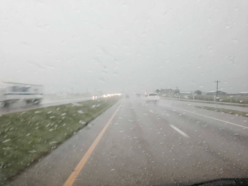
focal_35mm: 33
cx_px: 124
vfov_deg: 42.9
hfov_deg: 55.4
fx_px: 236
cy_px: 93
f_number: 2.4
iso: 50
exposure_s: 1/30
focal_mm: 4.12
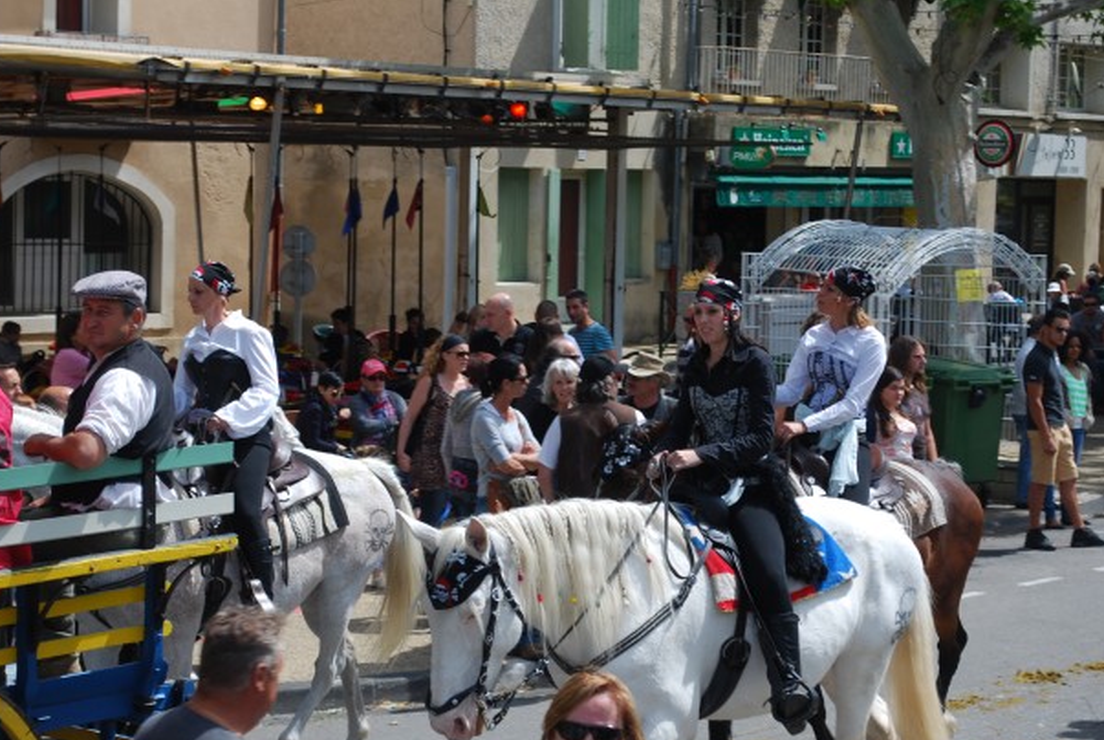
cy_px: 391
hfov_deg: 23.2
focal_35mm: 88
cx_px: 529
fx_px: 2688
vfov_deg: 15.7
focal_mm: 55
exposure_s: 1/200
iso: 100
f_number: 7.1
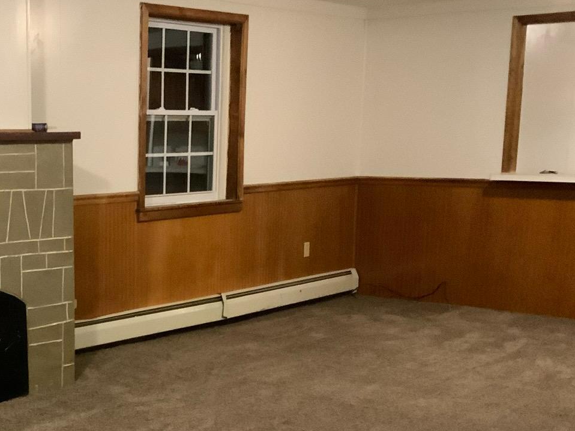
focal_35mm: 62
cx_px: 57
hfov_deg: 29.9
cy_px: 351
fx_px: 1030
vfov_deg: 23.3
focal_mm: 3
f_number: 1.8
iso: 500
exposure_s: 1/24
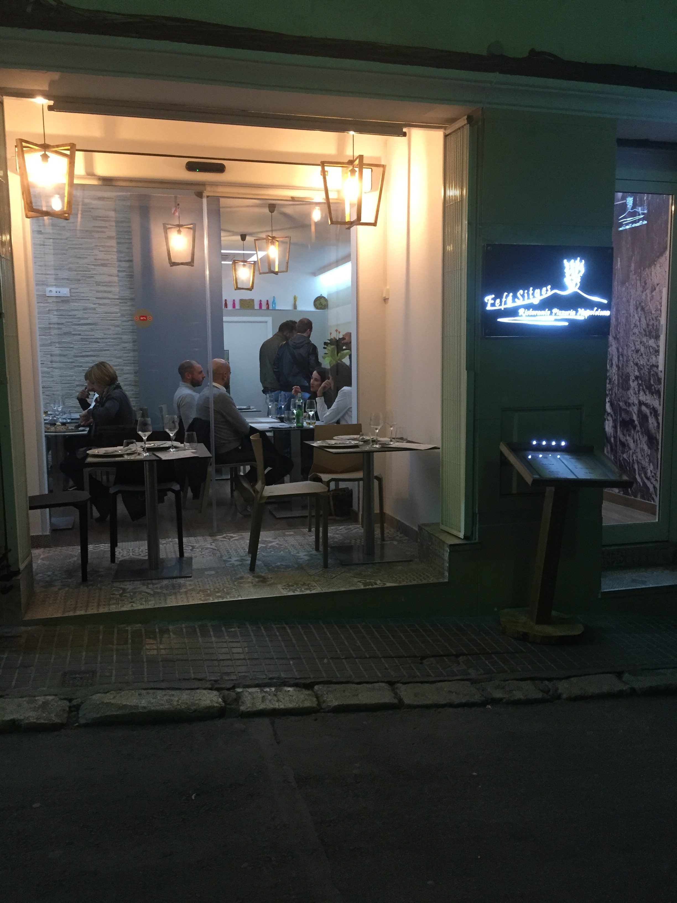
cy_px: 452
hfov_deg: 48.2
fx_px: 756
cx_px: 338
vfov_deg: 61.7
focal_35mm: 29
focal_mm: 4.15
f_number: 2.2
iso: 250
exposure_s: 1/33
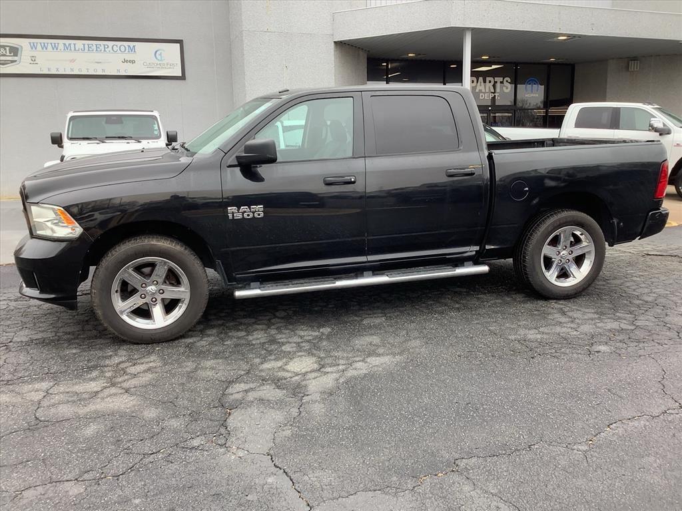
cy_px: 256
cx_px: 341
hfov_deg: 58.4
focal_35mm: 31
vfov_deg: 45.4
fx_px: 611
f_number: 2.4
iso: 40
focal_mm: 3.3
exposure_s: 1/120
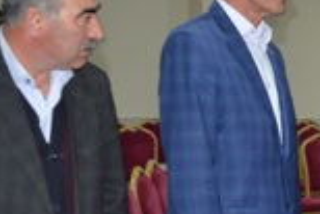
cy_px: 188
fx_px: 1237
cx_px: 428
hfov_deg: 14.1
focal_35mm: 139
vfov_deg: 9.8
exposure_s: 1/60
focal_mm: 32
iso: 800
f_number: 4.2
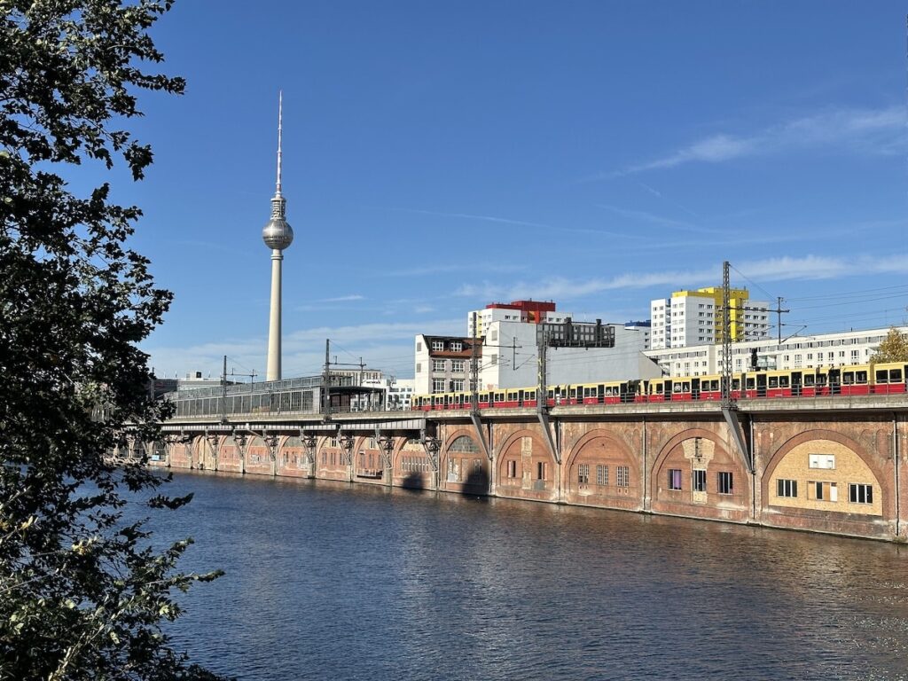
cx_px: 454
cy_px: 340
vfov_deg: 30.3
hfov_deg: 39.7
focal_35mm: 48
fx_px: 1259
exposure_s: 1/5000
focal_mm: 6.86
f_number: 1.78
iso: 64
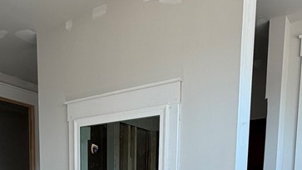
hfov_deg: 47.3
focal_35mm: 43
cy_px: 234
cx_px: 133
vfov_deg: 23.6
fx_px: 344
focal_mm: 2.22
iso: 64
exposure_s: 1/121
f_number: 2.2
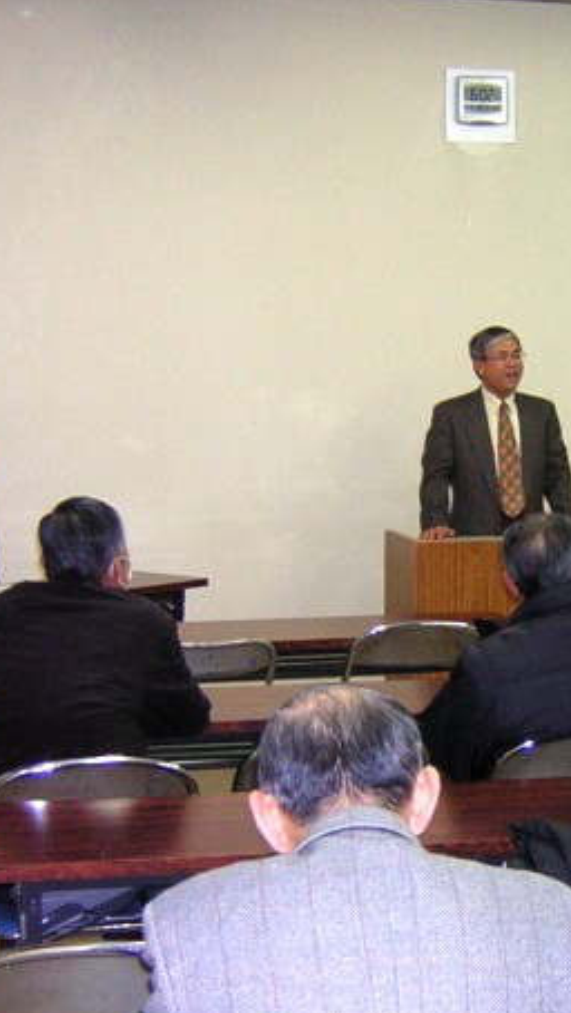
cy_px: 529
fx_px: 1773
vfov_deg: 31.9
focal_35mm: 66
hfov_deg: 18.1
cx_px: 471
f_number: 2.8
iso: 400
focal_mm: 5.6
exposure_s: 1/60.1
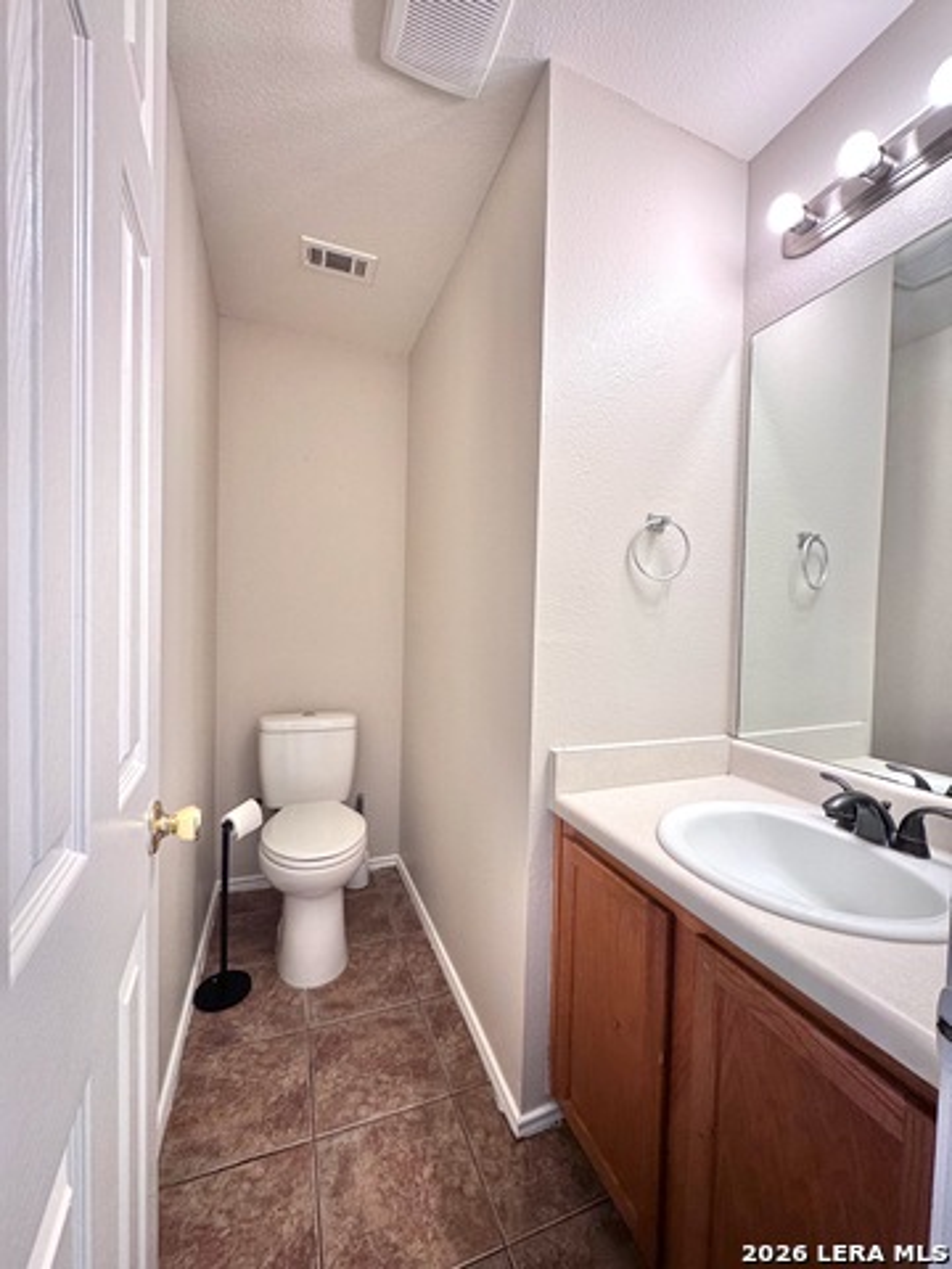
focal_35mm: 14
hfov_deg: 85.7
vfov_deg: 102.1
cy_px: 634
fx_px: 513
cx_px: 476
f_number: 2.2
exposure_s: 1/120
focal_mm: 2.22
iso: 200
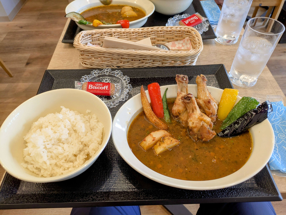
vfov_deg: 54.9
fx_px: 207
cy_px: 108
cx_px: 143
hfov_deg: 69.4
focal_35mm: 25
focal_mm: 5.43
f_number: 1.89
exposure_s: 1/30
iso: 75
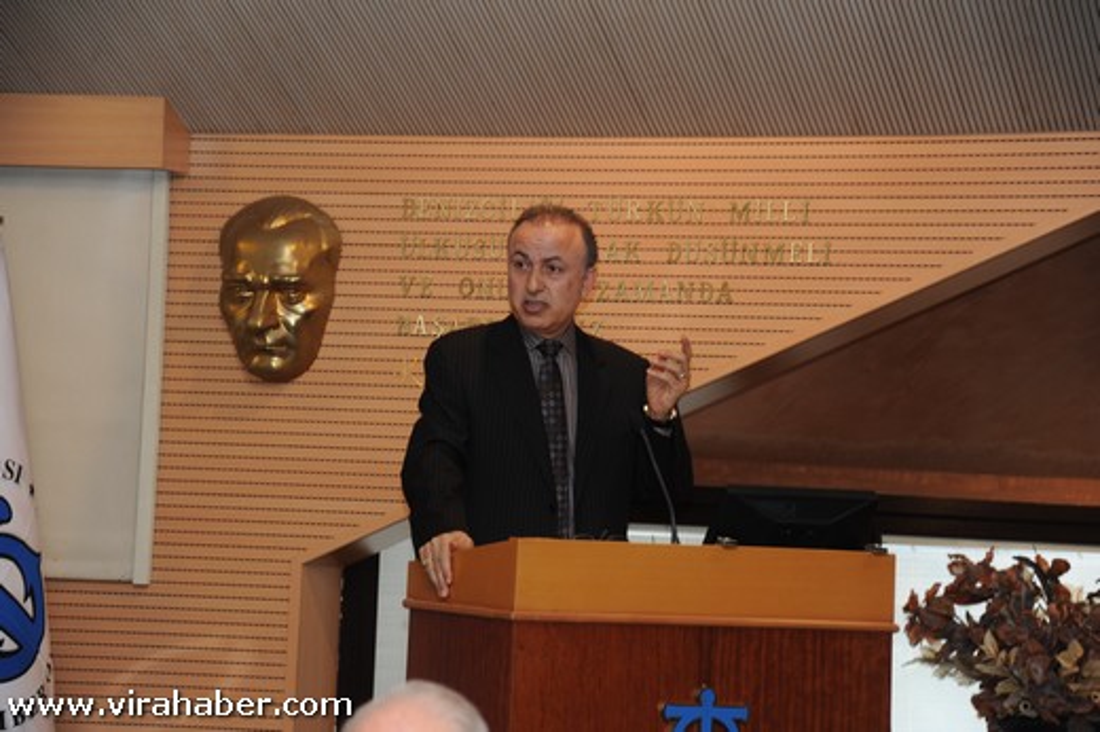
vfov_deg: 13.0
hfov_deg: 19.5
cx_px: 550
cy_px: 366
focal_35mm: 105
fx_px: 3206
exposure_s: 1/60
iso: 800
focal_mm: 105
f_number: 5.3
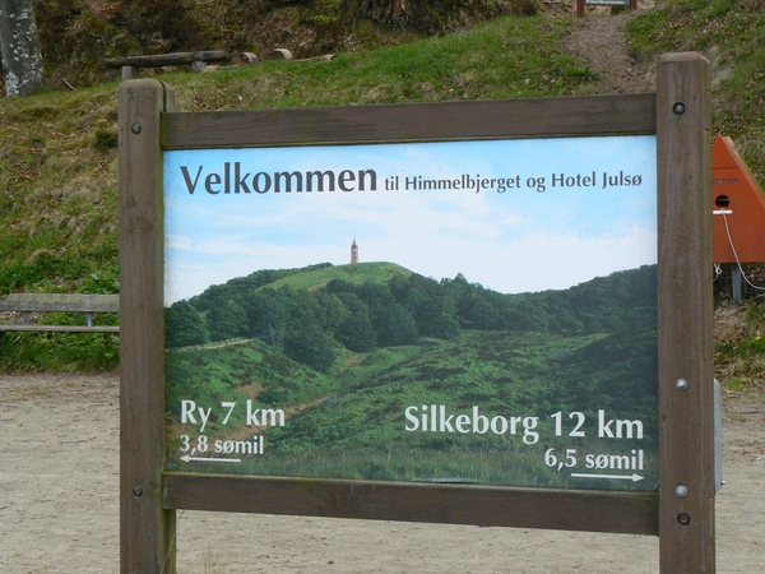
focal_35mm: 77
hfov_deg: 25.3
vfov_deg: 19.1
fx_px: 1702
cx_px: 382
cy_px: 287
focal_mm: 12.9
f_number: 5.6
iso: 200
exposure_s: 1/250
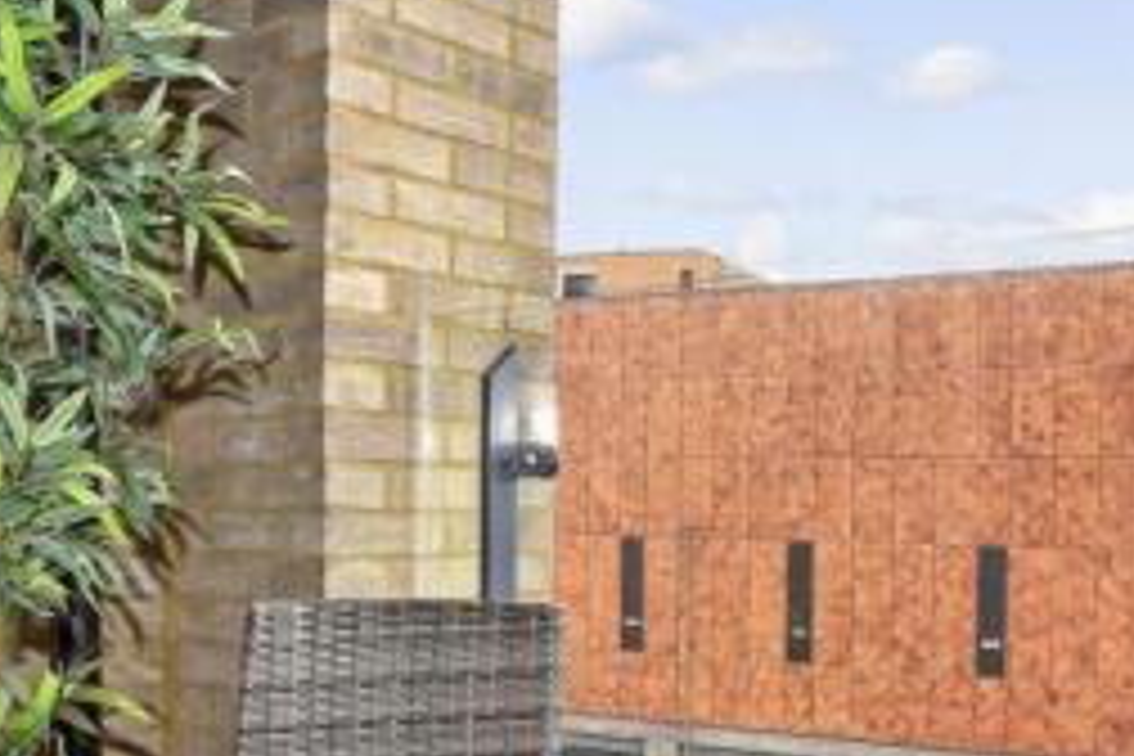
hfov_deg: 47.0
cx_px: 898
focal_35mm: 39
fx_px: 1228
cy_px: 520
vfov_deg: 33.8
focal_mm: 10
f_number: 8
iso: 250
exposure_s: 1/30
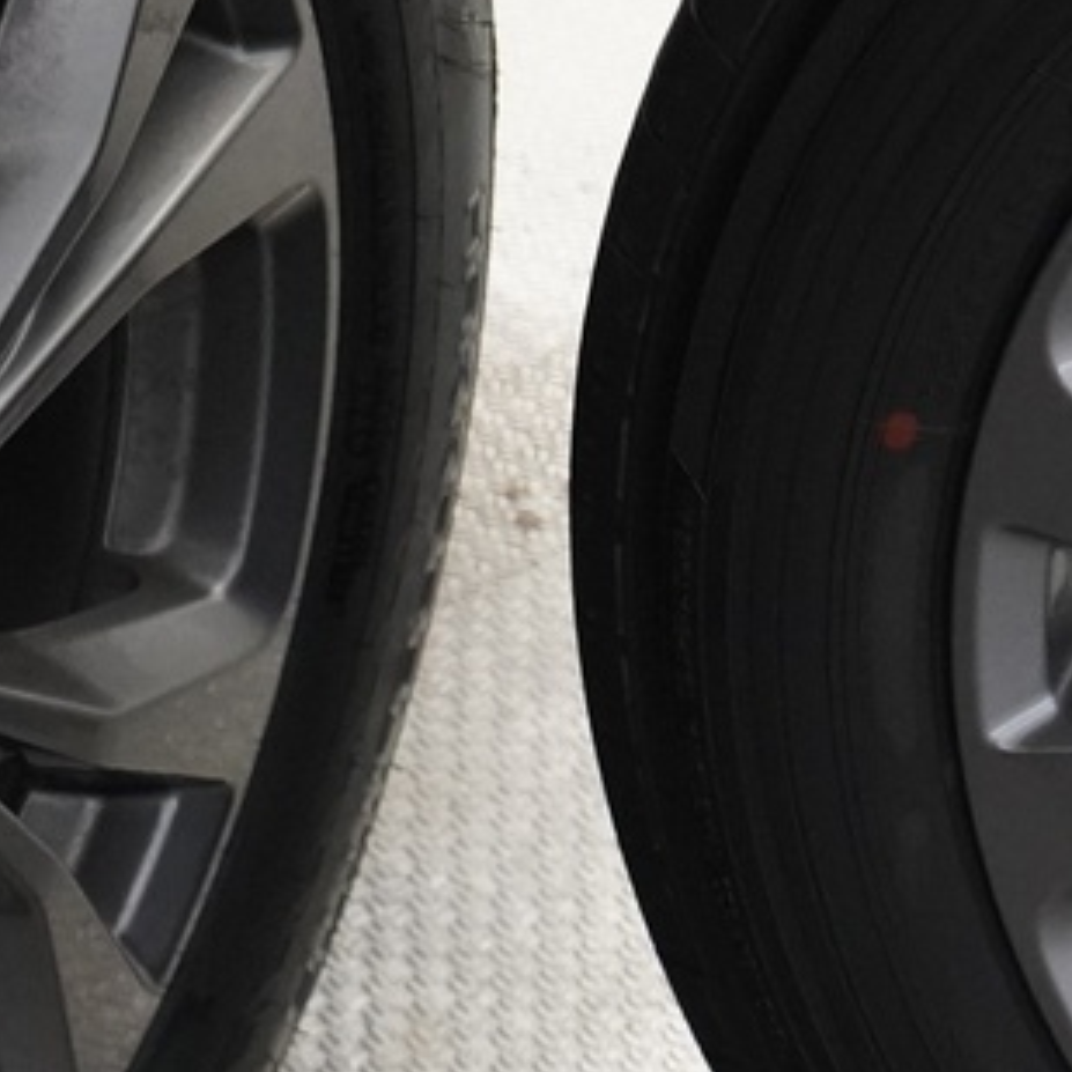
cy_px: 683
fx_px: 5781
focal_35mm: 165
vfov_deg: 10.6
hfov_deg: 10.5
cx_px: 978
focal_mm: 37
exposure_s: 1/80
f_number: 5
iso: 5000
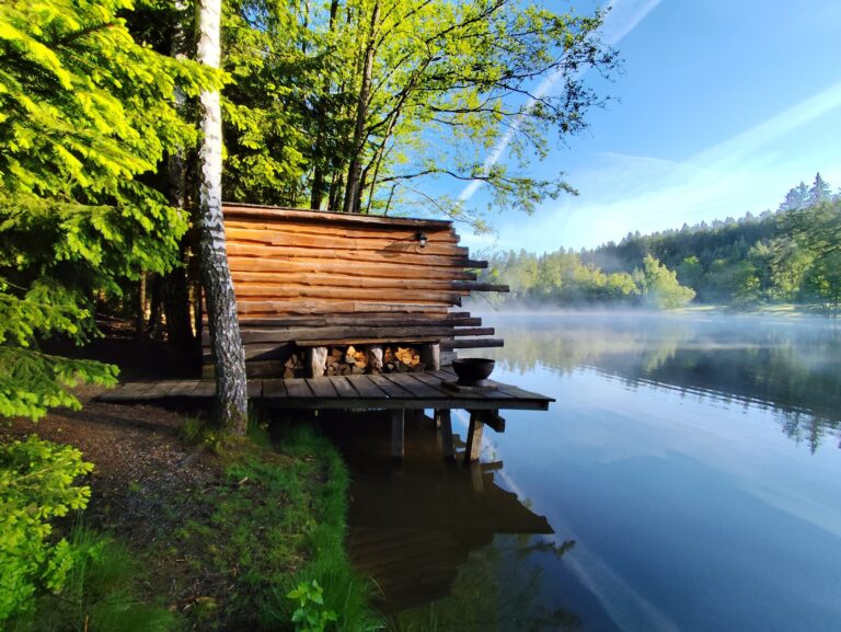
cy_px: 316
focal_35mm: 16
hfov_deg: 94.5
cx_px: 420
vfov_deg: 78.2
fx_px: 389
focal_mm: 1.65
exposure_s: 1/659
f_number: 2.2
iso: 50
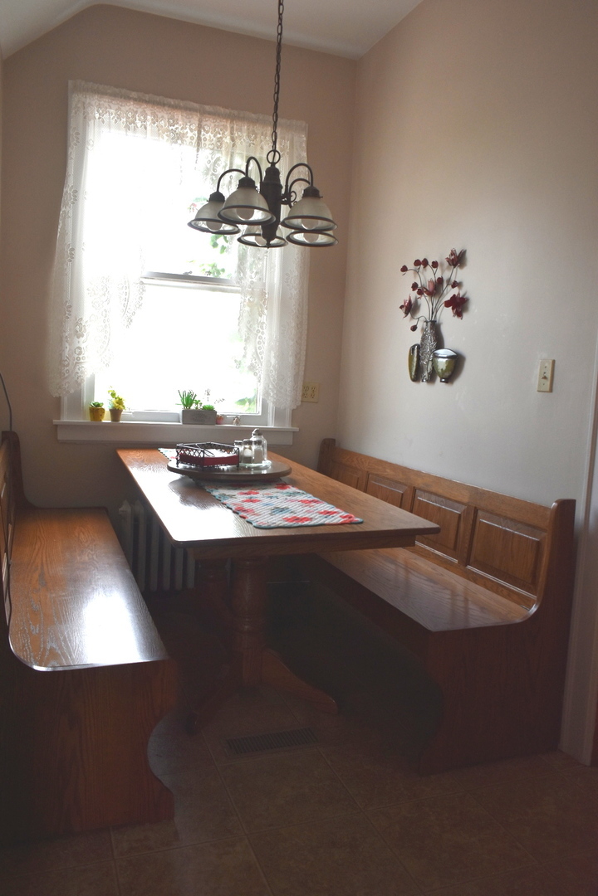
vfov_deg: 67.4
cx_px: 299
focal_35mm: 27
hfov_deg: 47.9
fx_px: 673
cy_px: 448
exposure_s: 1/250
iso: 400
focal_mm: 18
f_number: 5.6
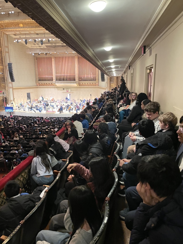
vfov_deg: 67.3
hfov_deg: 53.1
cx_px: 92
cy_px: 122
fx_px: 183
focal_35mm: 26
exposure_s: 1/33
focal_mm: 4.2
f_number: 1.6
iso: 500
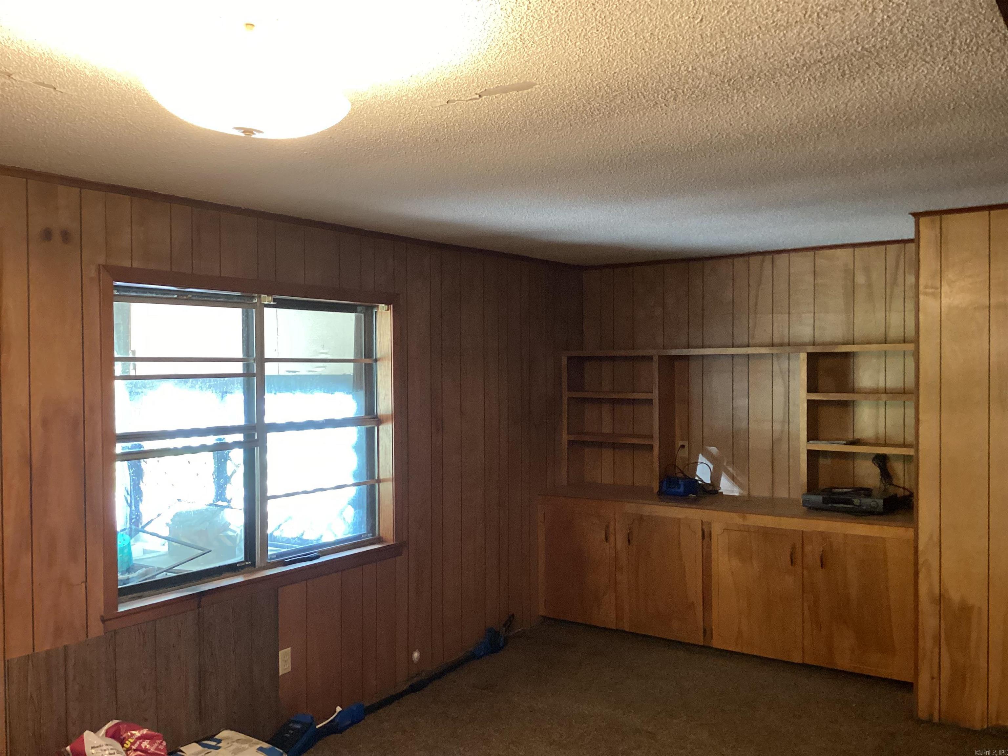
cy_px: 378
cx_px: 504
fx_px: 903
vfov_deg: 45.4
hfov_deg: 58.4
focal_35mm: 31
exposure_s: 1/33
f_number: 2.4
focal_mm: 3.3
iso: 250
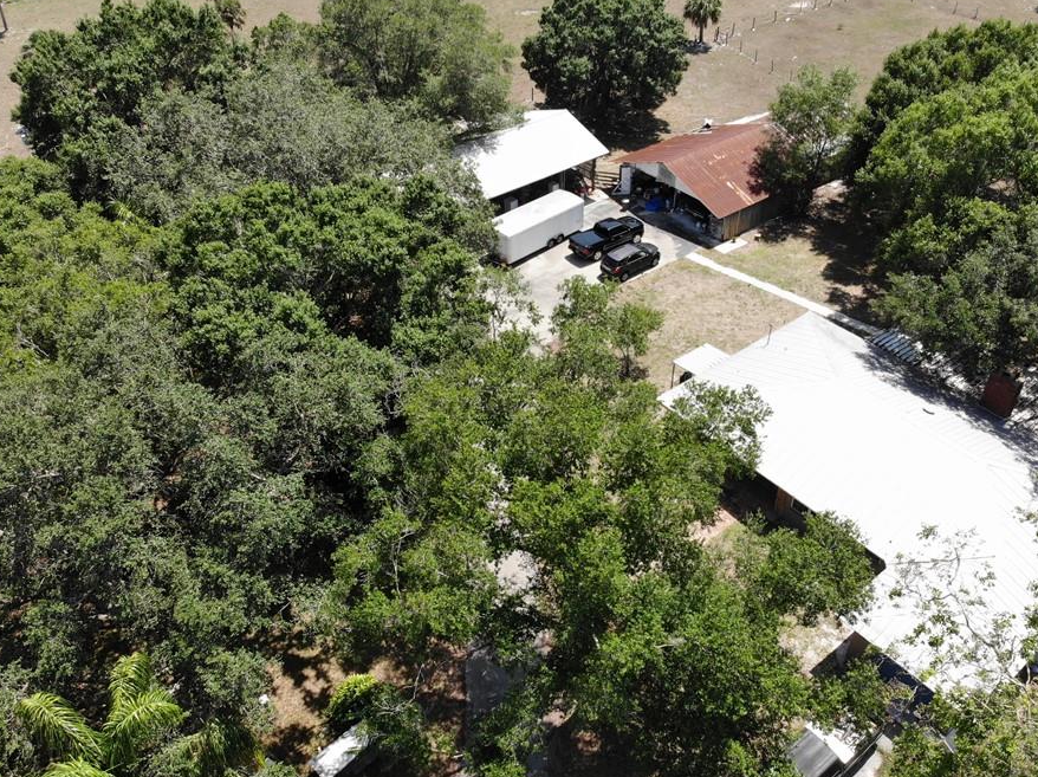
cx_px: 551
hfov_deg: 63.4
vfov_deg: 49.7
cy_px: 367
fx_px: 839
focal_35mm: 28
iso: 100
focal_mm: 4.5
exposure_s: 1/529
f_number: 2.8
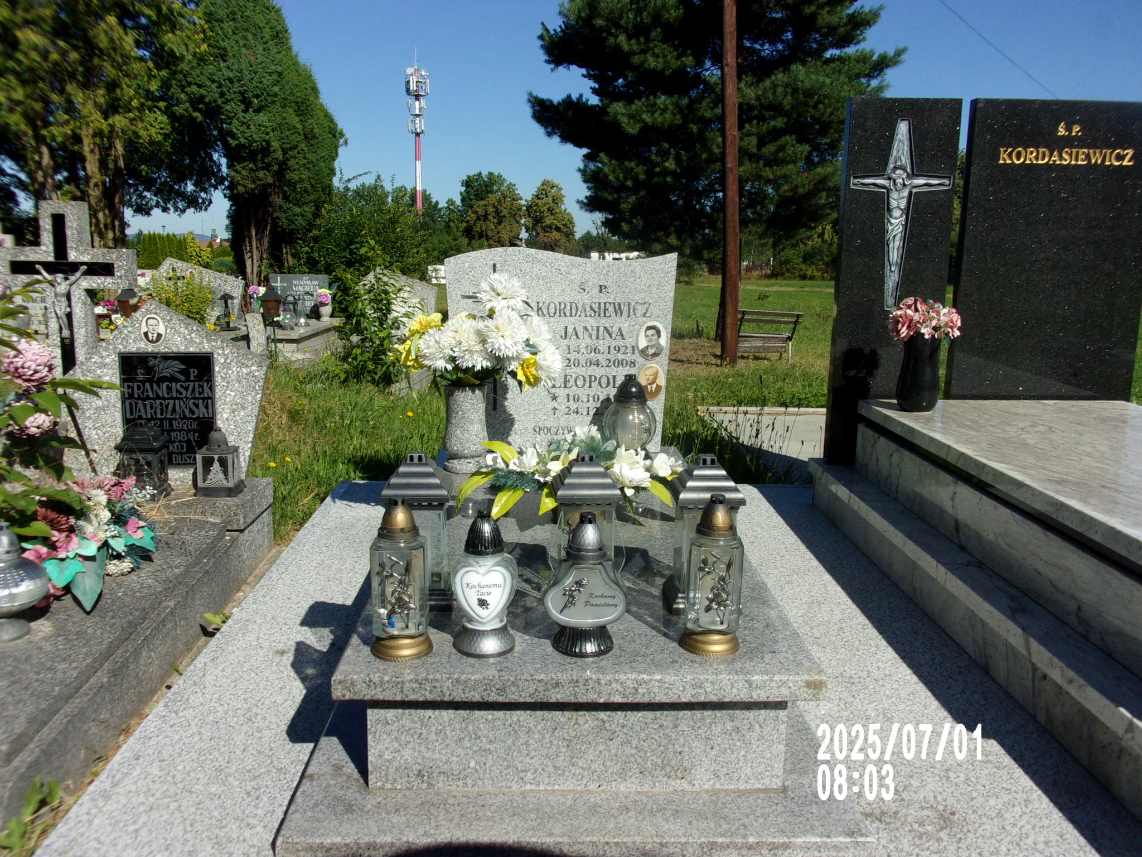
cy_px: 428
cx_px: 571
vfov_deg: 49.7
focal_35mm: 28
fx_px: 924
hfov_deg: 63.4
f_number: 10.8
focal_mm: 5.1
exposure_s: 1/140
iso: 80
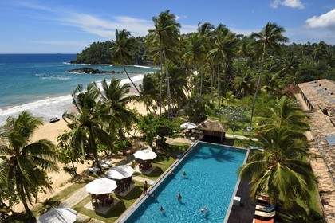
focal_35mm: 24
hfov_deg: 73.7
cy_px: 112
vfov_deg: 53.1
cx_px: 168
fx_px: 223
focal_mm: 24
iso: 200
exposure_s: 1/250
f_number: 16
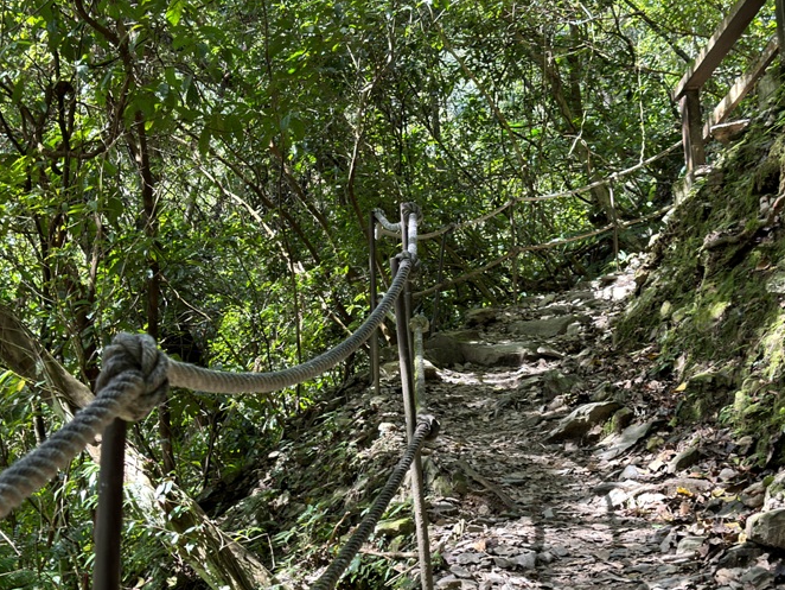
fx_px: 1316
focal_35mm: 58
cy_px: 343
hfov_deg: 33.2
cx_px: 382
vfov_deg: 25.2
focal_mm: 6.86
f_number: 1.78
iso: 80
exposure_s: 1/172
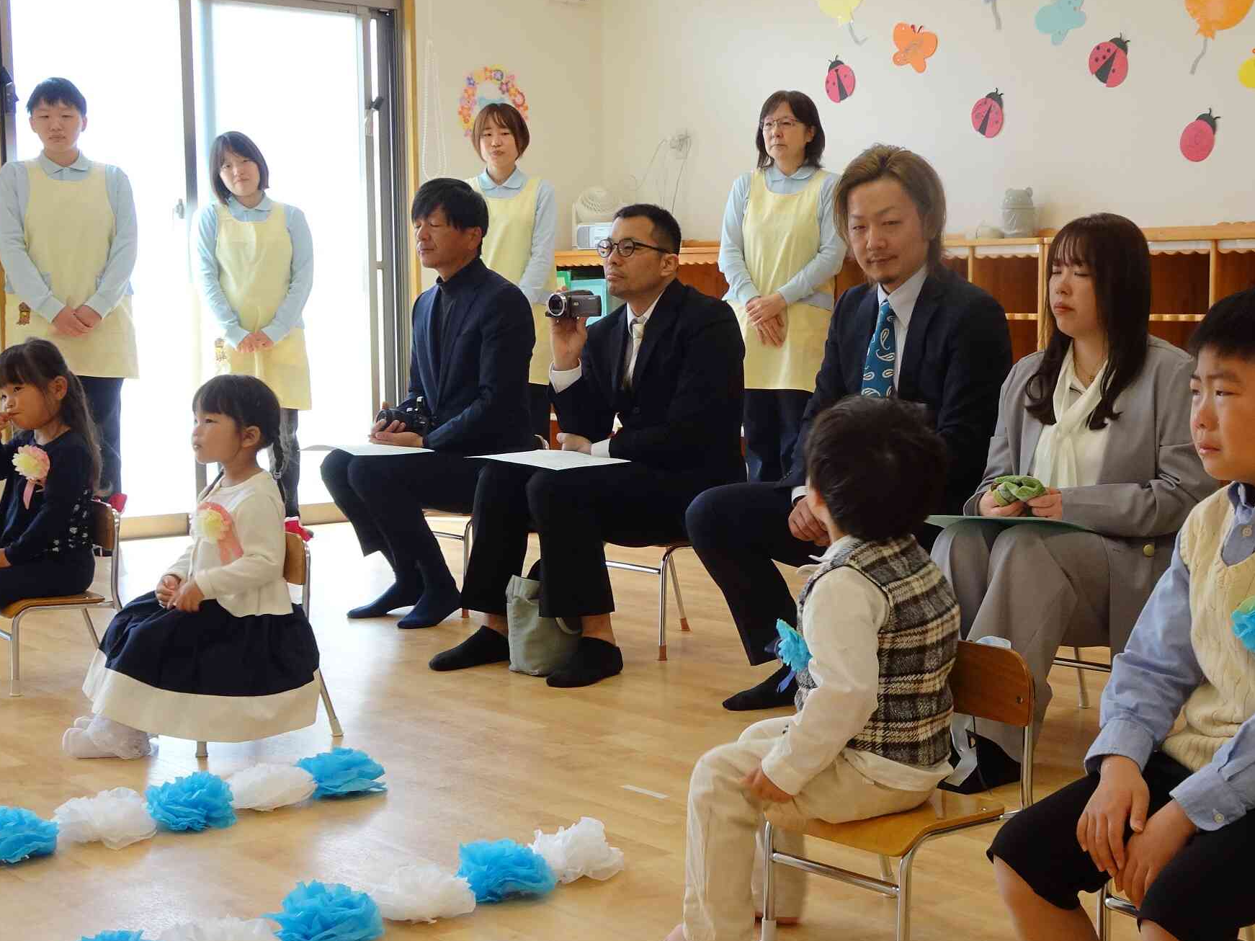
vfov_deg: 28.0
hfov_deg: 36.5
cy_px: 495
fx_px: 1885
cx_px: 814
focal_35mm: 52
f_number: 4
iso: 80
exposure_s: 1/60
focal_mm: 6.4
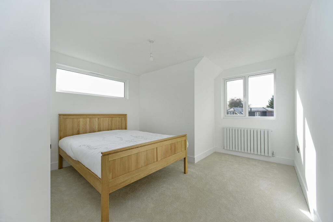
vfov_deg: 81.2
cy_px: 111
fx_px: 130
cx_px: 166
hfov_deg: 104.2
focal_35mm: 14
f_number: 11
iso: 400
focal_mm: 14
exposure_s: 1/60
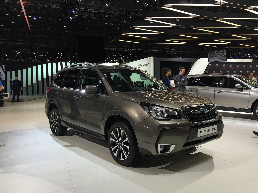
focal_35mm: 29
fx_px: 216
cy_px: 96
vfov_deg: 48.2
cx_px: 129
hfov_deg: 61.7
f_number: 2.2
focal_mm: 4.15
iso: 25
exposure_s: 1/117
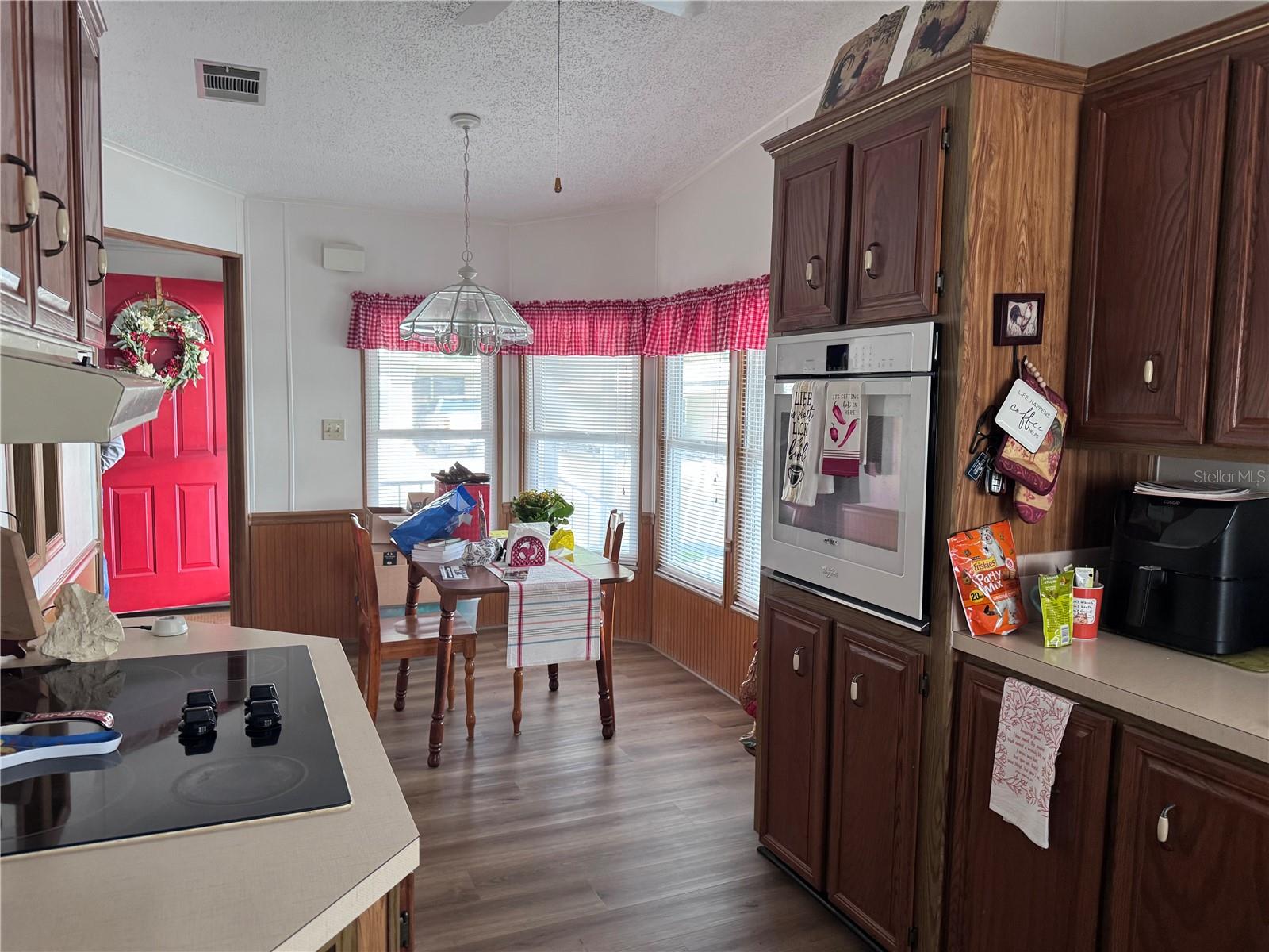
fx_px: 880
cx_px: 634
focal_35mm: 24
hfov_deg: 71.6
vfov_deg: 56.8
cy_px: 476
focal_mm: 6.76
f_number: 1.78
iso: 250
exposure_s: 1/60
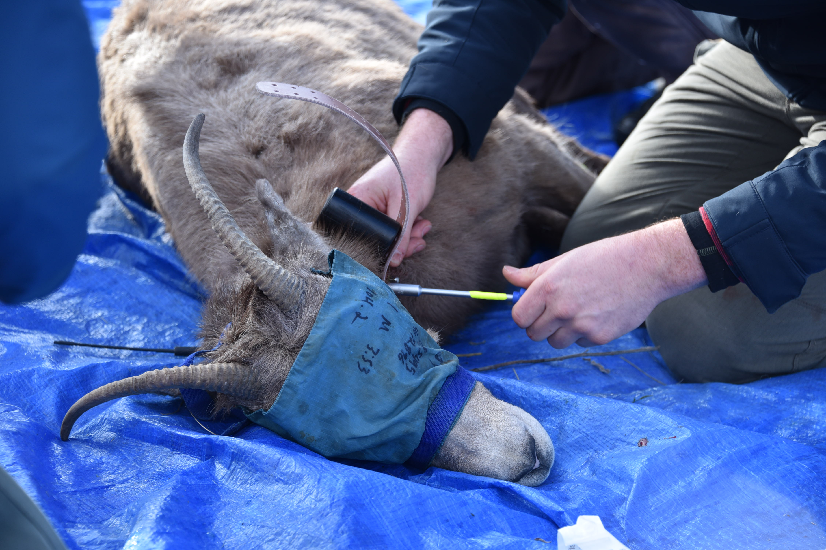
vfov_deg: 13.0
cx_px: 413
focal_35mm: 105
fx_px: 2409
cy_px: 275
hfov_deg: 19.5
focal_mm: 105
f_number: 5.3
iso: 400
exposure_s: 1/400
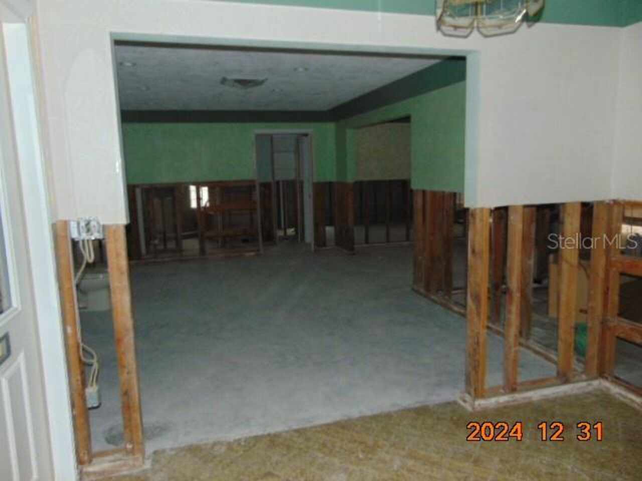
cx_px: 321
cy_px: 240
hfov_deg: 69.4
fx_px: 464
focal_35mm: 25
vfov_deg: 54.9
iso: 200
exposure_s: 1/30
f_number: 3
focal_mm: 4.5
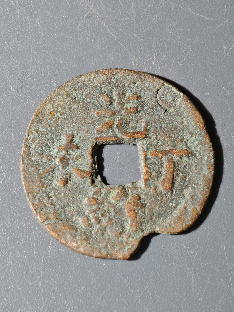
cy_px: 156
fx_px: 874
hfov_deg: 15.2
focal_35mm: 97
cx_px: 117
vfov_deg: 20.2
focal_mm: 9
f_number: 2
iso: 500
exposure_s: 1/98.3
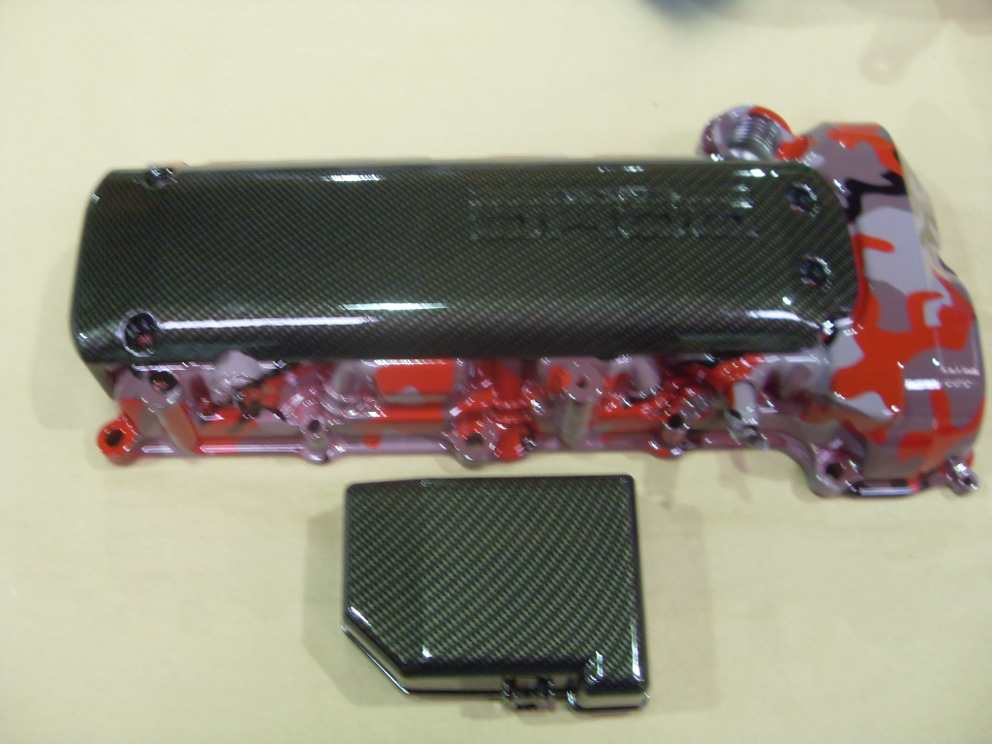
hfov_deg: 52.6
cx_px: 496
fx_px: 1003
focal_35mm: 35
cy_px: 372
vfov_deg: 40.7
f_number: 2.8
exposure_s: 1/15
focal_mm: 6.3
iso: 200
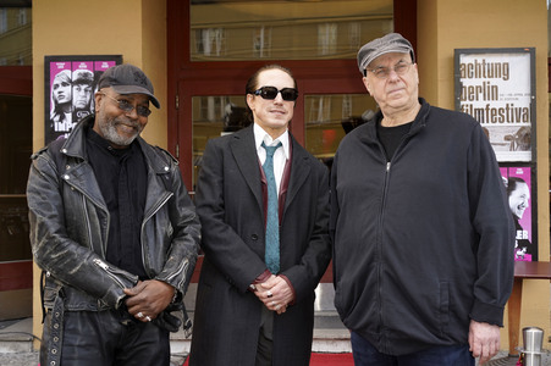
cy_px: 183
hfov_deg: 46.4
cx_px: 276
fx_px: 642
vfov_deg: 31.8
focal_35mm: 42
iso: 320
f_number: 5.6
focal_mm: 42
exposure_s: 1/200
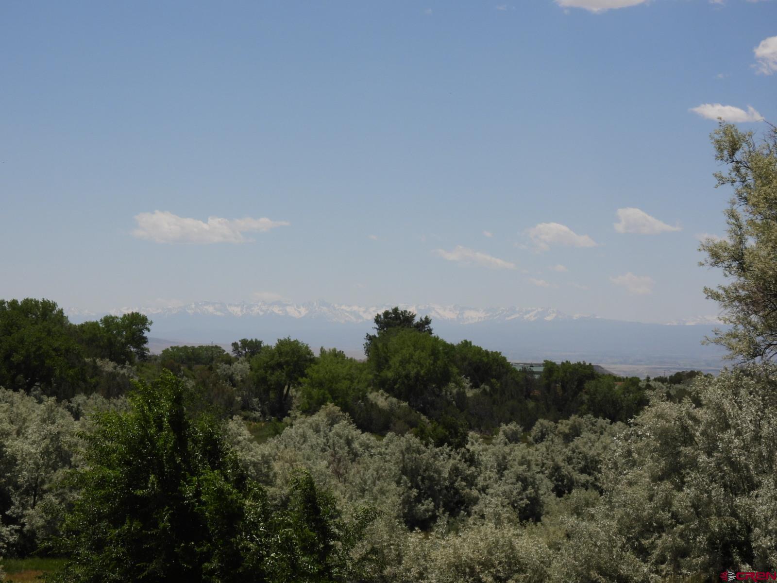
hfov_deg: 20.7
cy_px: 292
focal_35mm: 95
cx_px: 388
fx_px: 2132
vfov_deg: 15.6
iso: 100
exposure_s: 1/1600
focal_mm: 17
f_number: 4.5
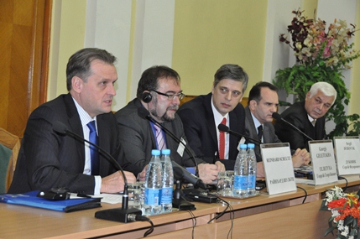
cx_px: 180
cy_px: 120
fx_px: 779
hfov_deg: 26.0
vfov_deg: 17.5
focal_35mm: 78
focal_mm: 52
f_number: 5.6
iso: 2500
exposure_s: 1/60
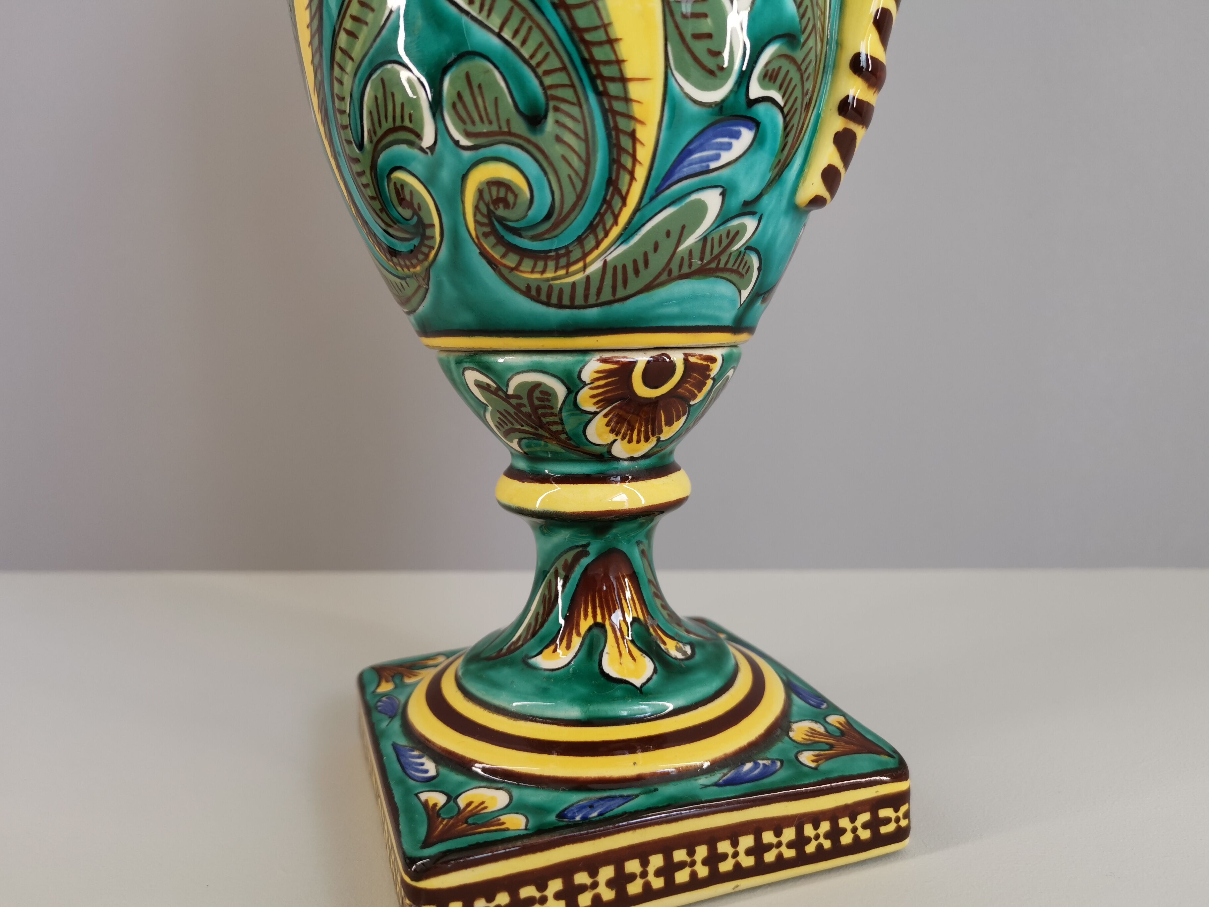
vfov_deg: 51.4
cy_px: 454
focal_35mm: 27
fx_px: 943
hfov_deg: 65.3
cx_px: 604
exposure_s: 1/100
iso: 80
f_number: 1.8
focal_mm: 5.58
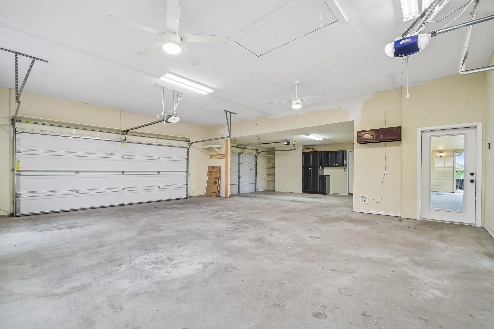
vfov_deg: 77.3
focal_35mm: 15
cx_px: 247
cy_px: 164
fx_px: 206
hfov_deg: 100.4
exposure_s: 1/6
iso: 400
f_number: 8
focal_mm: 10
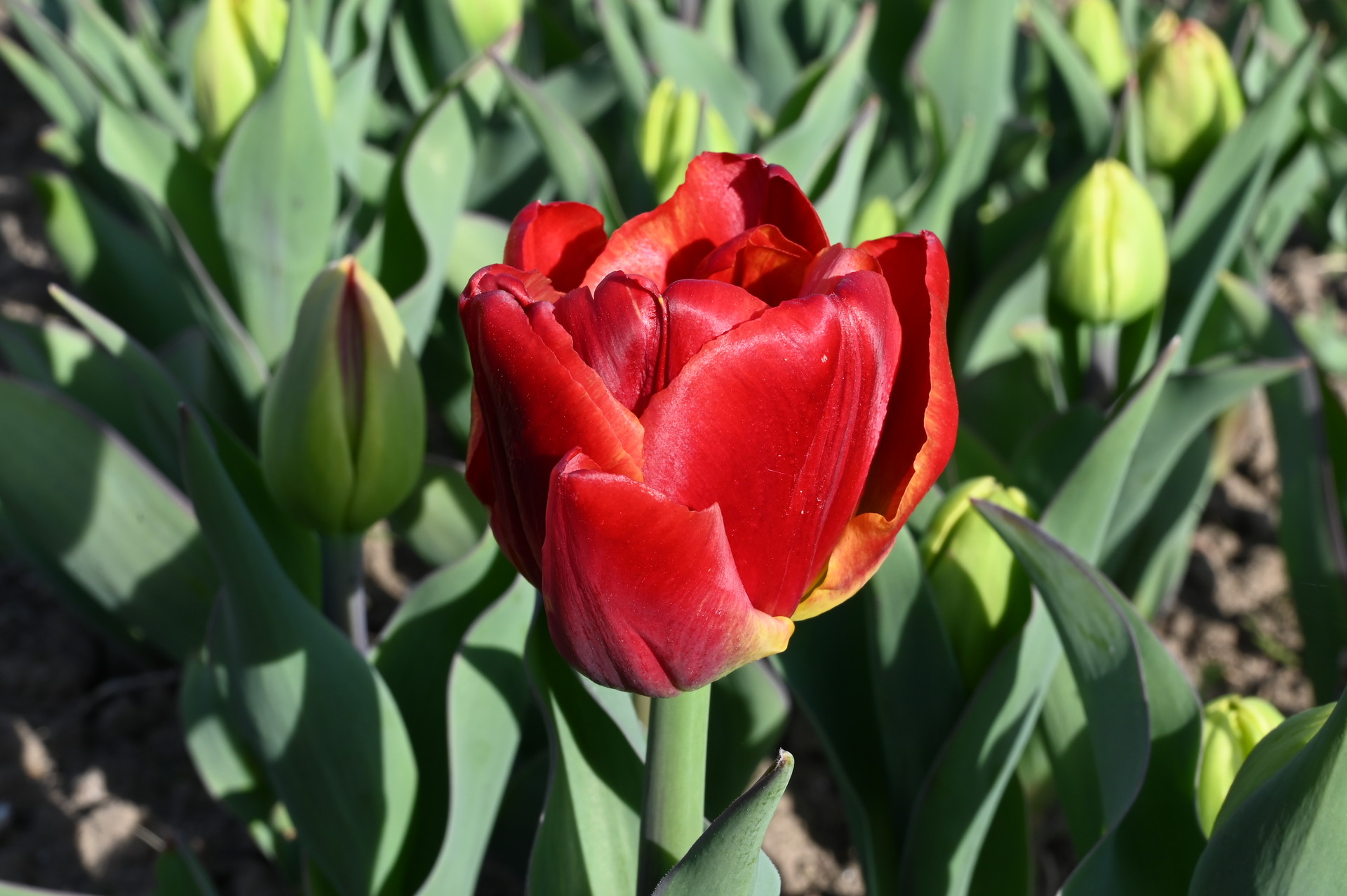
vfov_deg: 27.0
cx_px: 674
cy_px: 448
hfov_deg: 39.6
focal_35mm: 50
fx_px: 1869
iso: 160
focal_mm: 50
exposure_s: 1/60
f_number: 16
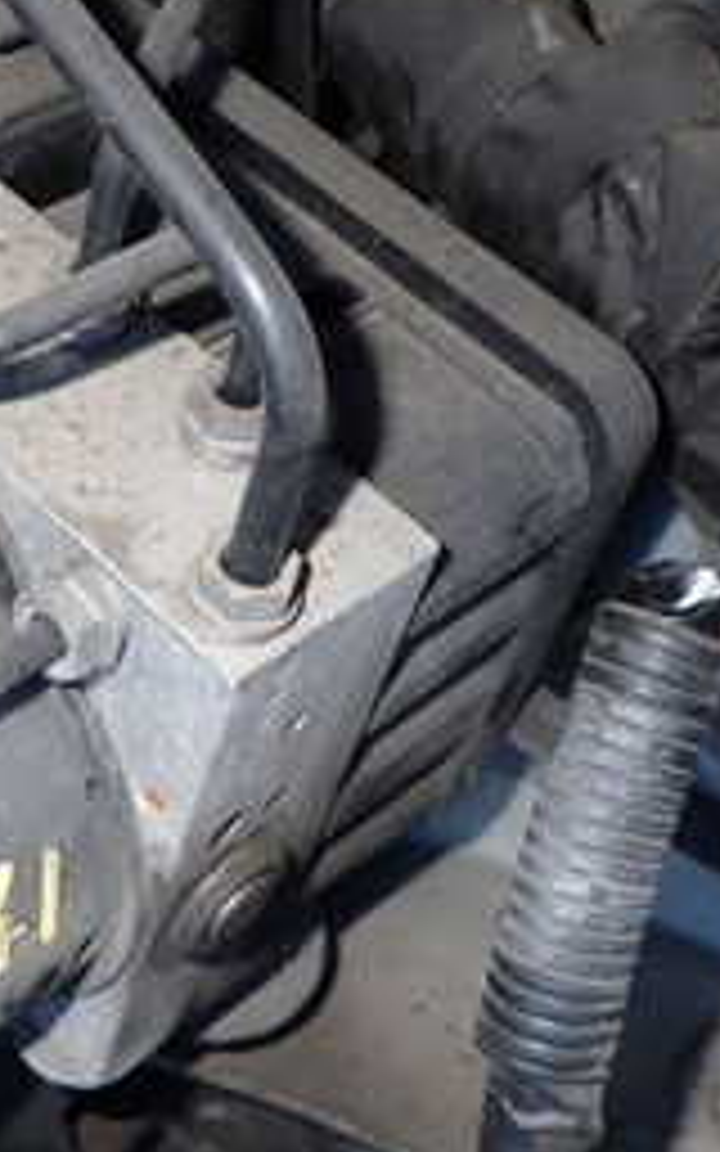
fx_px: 1947
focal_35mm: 62
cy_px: 518
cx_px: 32
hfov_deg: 20.4
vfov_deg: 32.9
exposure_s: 1/30
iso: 200
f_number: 5.6
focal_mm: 4.5
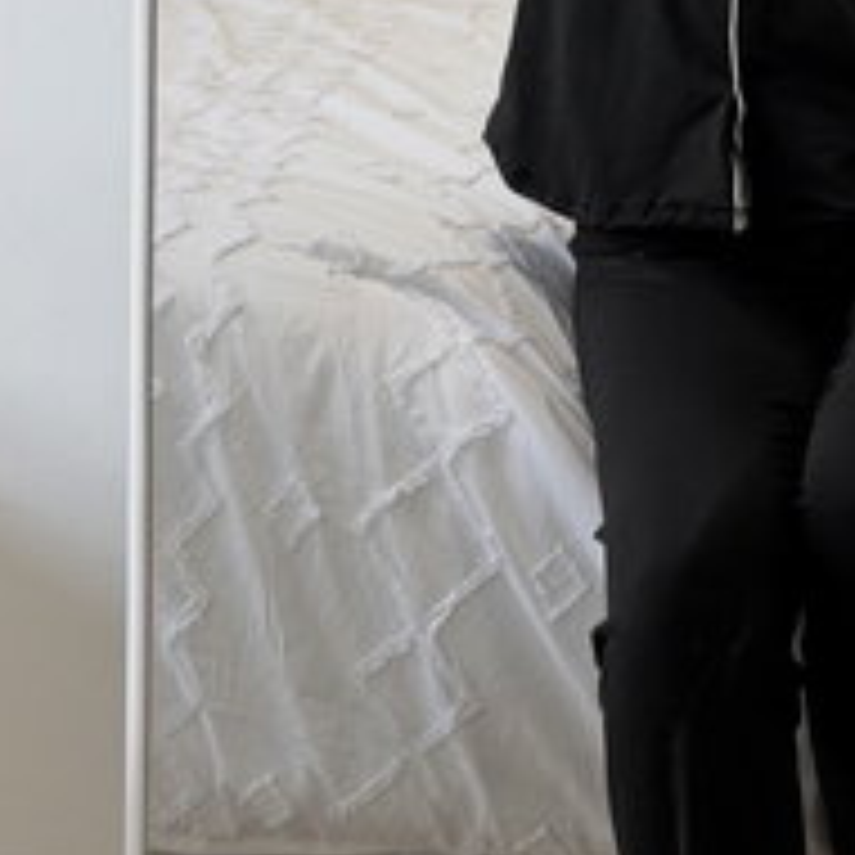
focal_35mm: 119
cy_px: 25
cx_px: 860
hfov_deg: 14.4
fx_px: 3325
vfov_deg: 14.4
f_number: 1.78
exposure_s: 1/121
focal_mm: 6.76
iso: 80
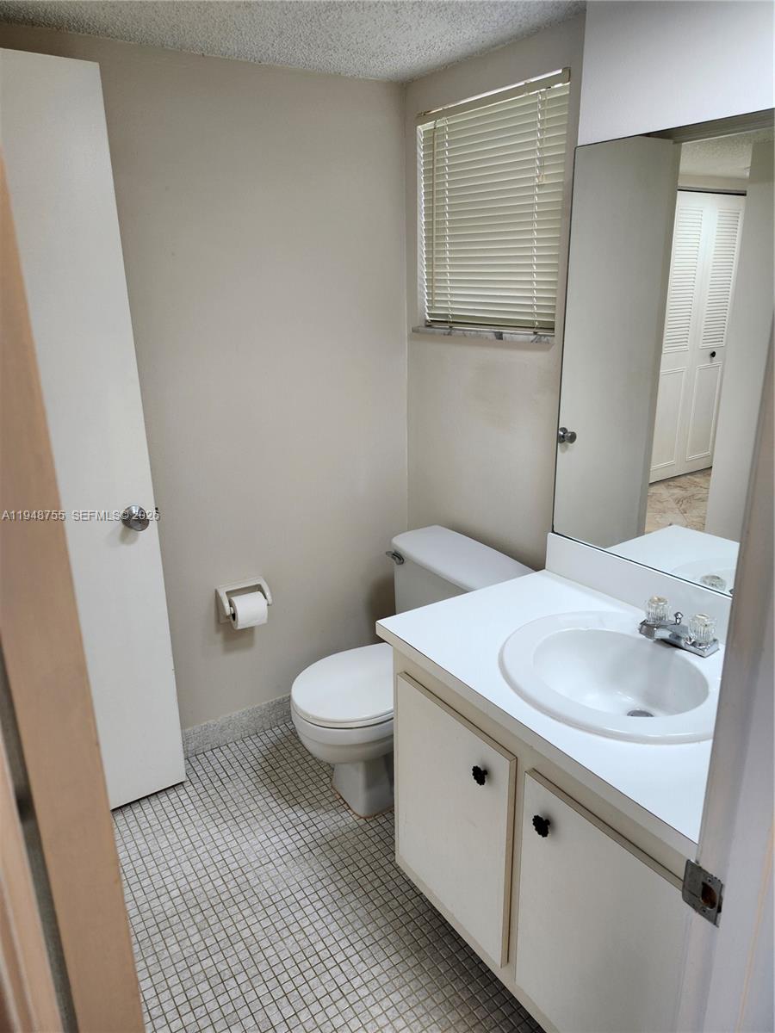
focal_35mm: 23
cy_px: 516
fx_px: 687
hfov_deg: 58.9
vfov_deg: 73.9
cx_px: 388
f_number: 1.8
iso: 100
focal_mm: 5.54
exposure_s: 1/120
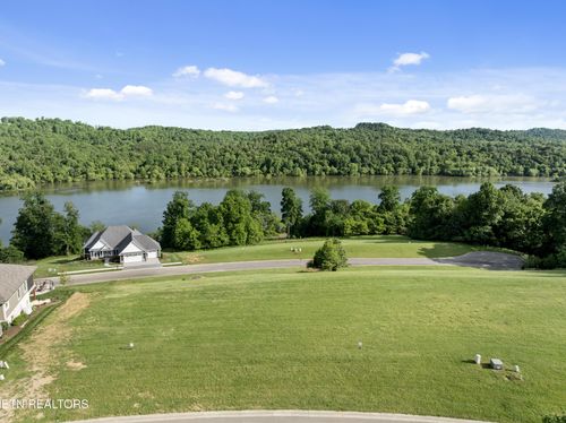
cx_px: 283
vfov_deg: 56.7
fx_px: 392
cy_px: 212
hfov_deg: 71.6
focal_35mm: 24
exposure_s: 1/1000
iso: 100
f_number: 2.8
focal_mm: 12.29
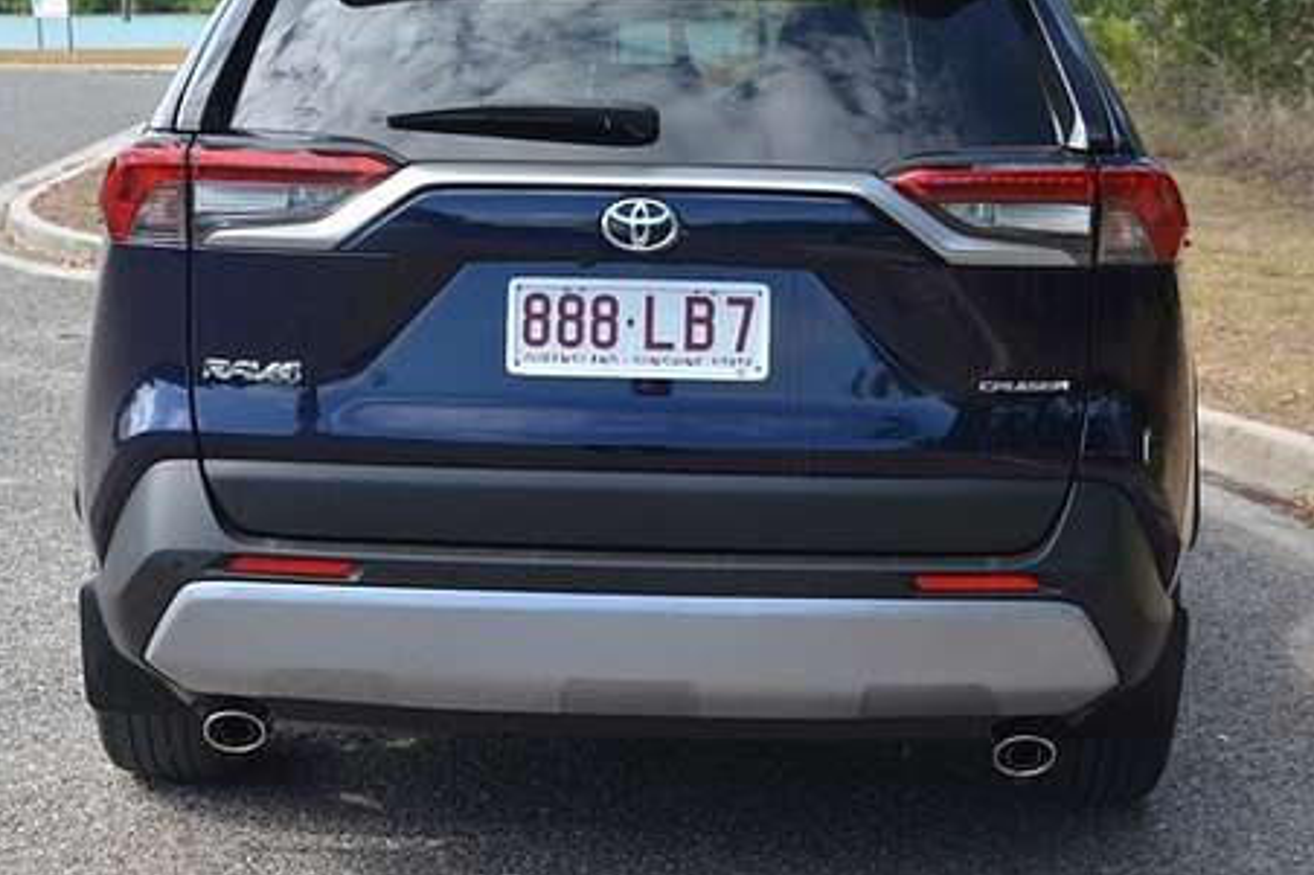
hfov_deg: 29.0
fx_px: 2542
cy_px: 297
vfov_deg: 19.5
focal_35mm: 70
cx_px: 608
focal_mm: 35
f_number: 8
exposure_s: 1/250
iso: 180
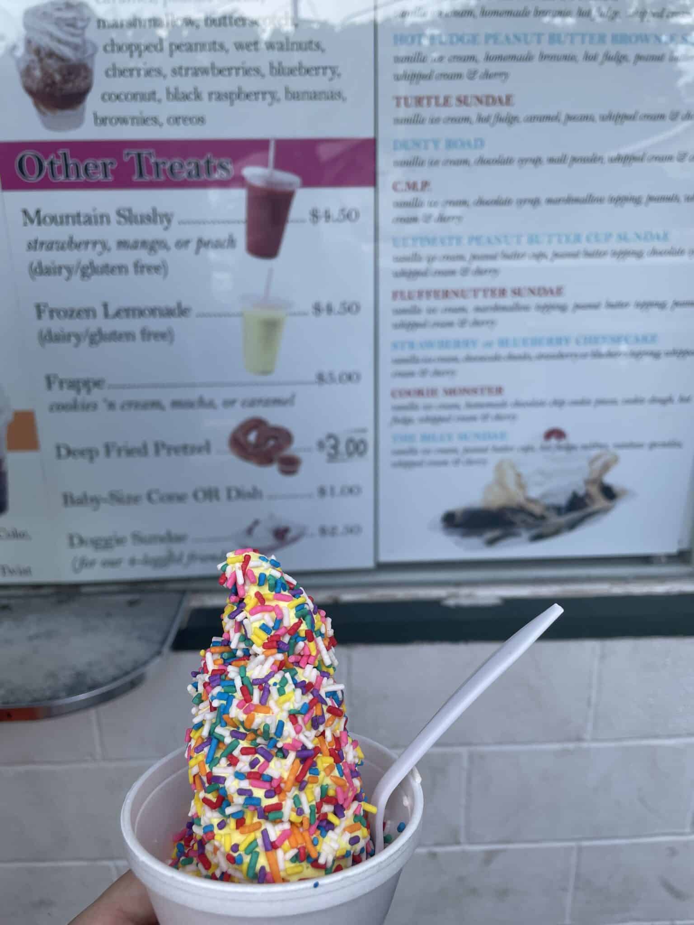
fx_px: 695
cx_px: 347
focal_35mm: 26
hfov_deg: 53.1
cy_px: 462
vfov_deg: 67.3
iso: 32
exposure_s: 1/707
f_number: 1.6
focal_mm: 4.2
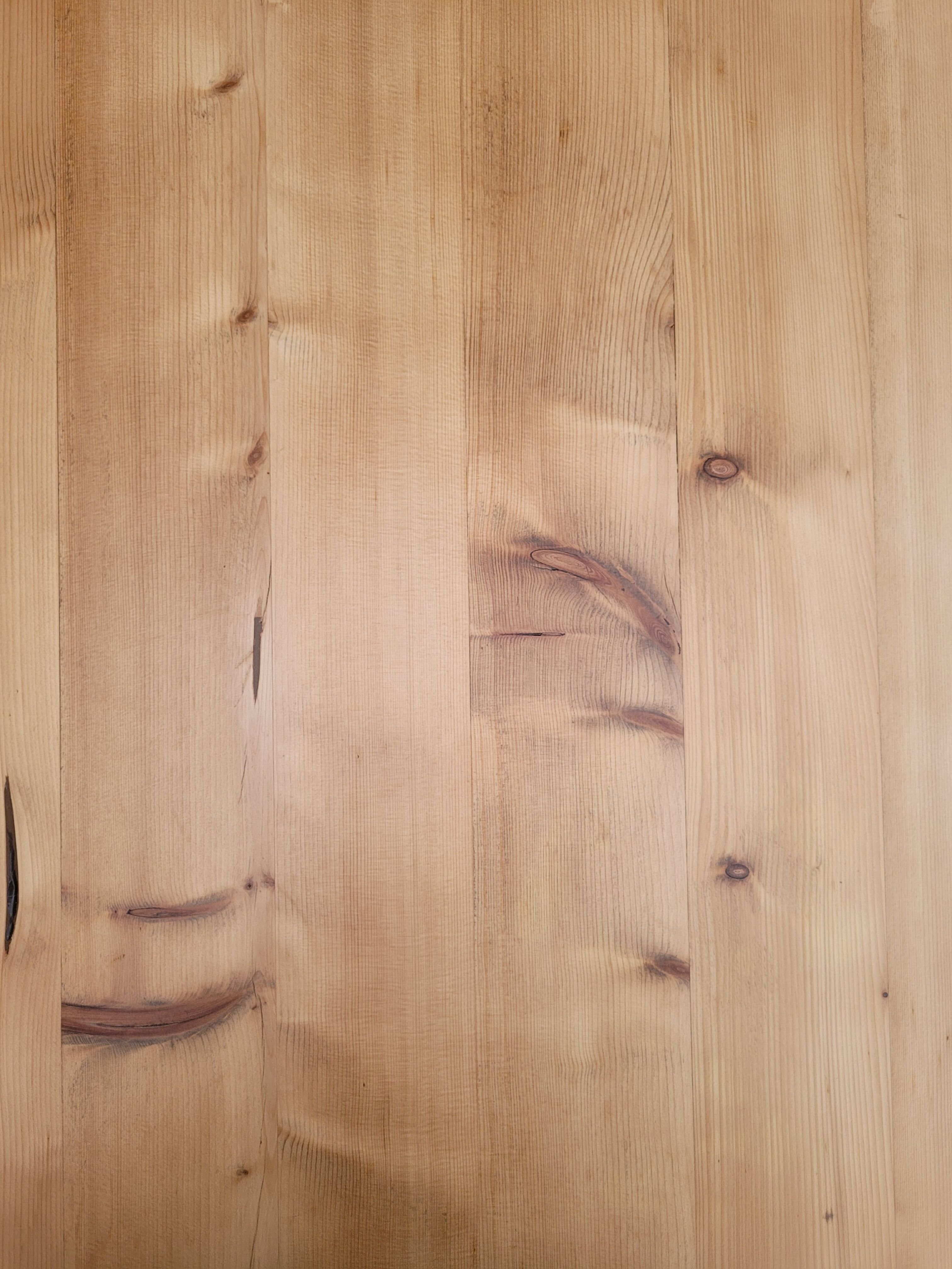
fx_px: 953
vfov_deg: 67.3
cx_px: 476
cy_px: 634
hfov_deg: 53.1
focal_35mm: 26
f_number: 1.8
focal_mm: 5.4
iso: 160
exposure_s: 1/100
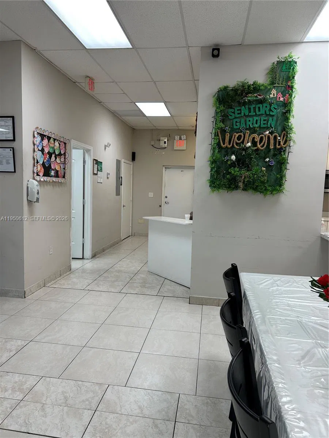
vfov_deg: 67.3
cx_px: 164
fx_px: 329
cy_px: 219
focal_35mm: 26
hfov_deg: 53.1
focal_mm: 5.7
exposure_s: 1/123
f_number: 1.5
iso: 50
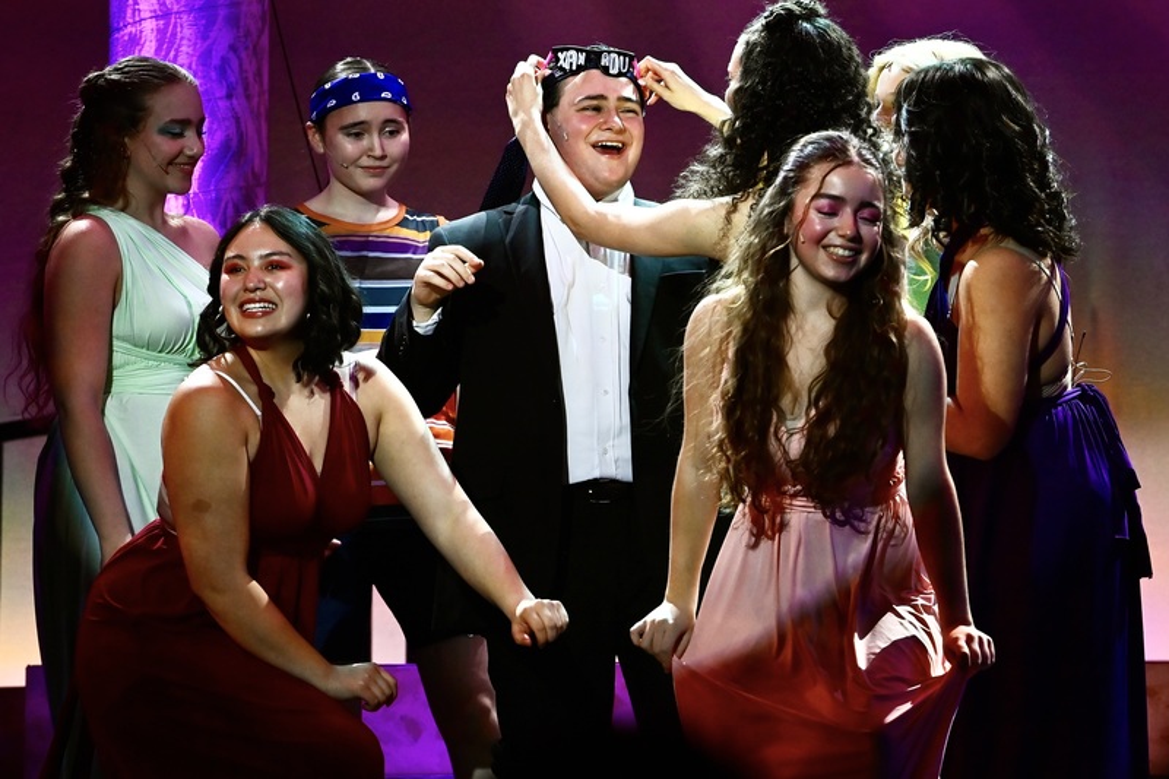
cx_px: 584
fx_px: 6493
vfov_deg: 6.9
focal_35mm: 200
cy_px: 390
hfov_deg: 10.3
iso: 3200
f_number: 7.1
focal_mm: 200
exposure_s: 1/1250
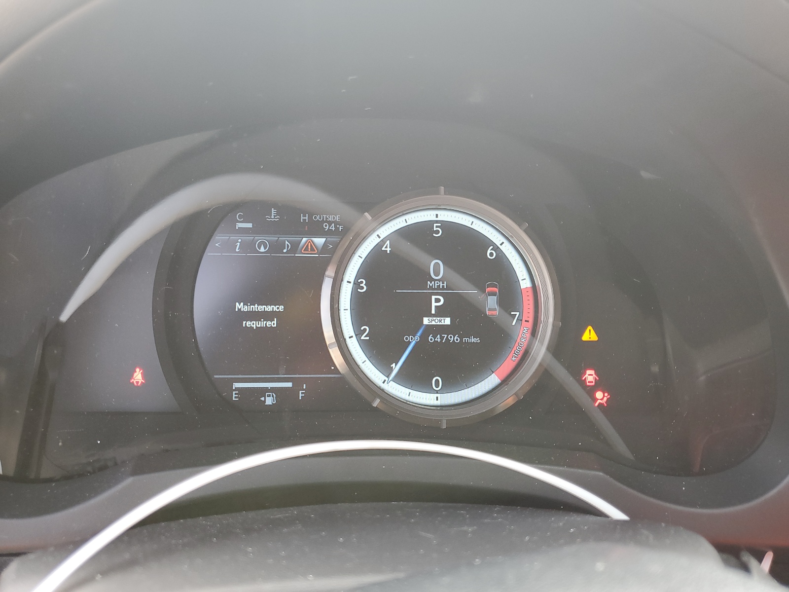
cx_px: 394
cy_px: 296
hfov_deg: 67.3
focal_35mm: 26
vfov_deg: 53.1
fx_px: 593
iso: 59
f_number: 1.5
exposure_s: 1/60.2
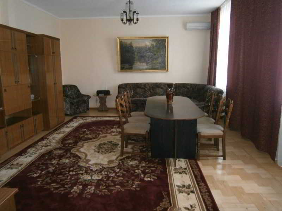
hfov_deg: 67.3
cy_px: 106
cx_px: 141
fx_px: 212
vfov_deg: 53.1
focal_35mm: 26
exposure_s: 1/30
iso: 200
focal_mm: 4.7
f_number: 2.8
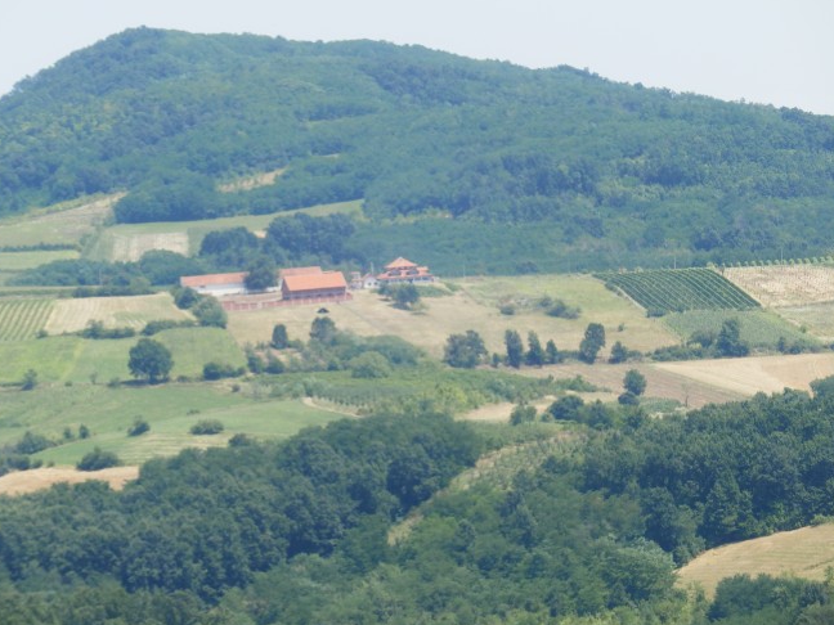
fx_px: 6481
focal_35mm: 269
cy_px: 294
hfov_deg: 7.4
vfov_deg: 5.5
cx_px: 393
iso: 80
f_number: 5.8
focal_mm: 38.6
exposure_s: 1/200
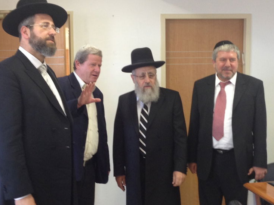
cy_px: 121
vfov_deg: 23.3
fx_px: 499
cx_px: 139
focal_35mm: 63
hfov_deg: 30.7
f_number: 2.4
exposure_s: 1/20
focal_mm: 4.13
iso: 100
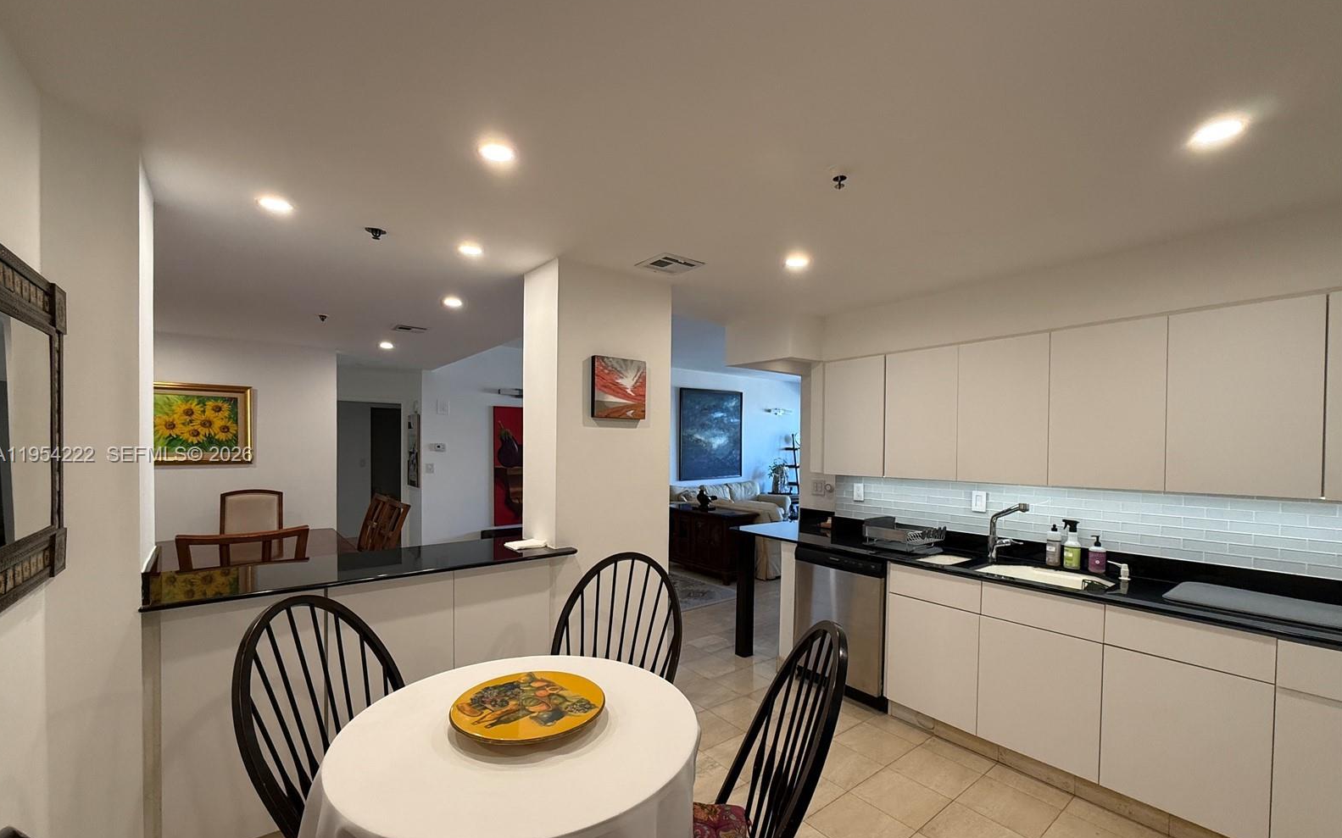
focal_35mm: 15
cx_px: 667
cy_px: 456
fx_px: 549
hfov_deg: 101.5
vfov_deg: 74.6
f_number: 2.2
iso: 250
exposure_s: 1/120
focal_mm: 2.22
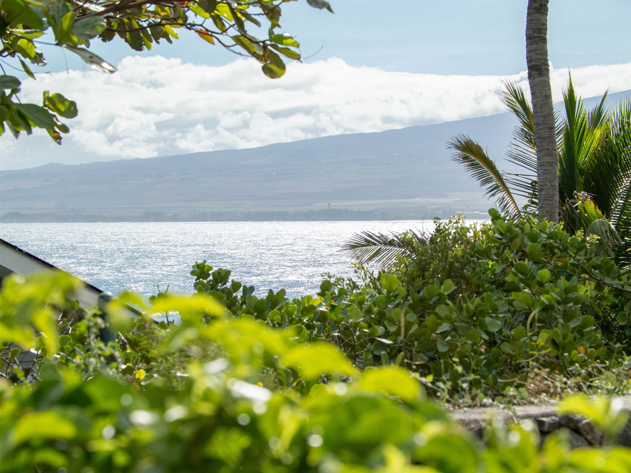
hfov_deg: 17.0
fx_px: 2115
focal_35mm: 116
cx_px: 316
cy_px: 236
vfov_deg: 12.8
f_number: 5.6
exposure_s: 1/800
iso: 400
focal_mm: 58
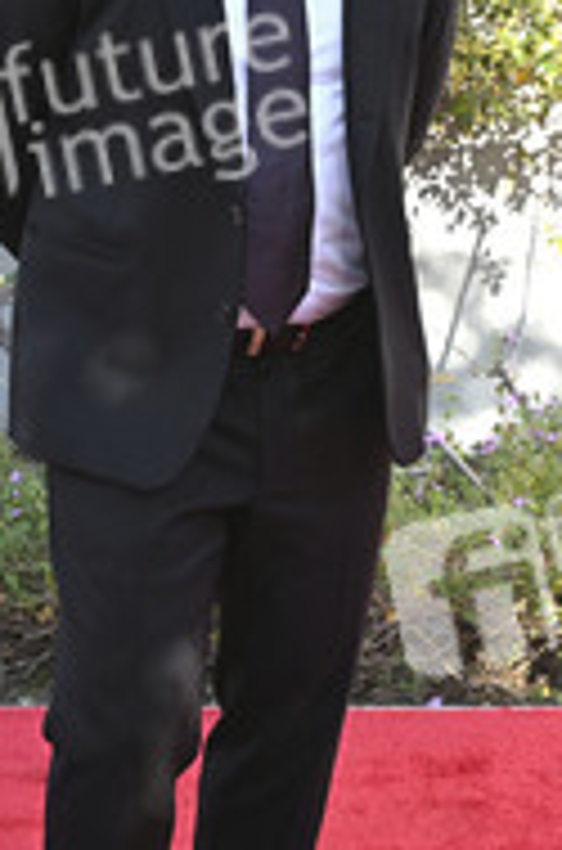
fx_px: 2048
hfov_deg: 15.6
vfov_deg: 23.4
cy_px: 346
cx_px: 207
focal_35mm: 87
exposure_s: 1/320
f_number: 5.6
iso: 640
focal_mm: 41
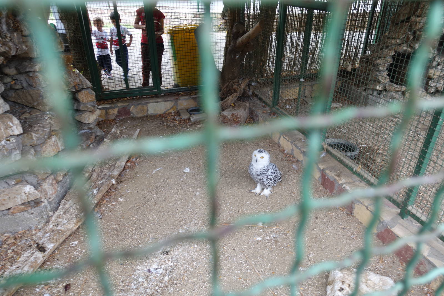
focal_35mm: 24
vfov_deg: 53.1
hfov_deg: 73.7
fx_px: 296
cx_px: 222
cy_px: 148
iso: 125
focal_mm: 8.8
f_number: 2.8
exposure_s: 1/80
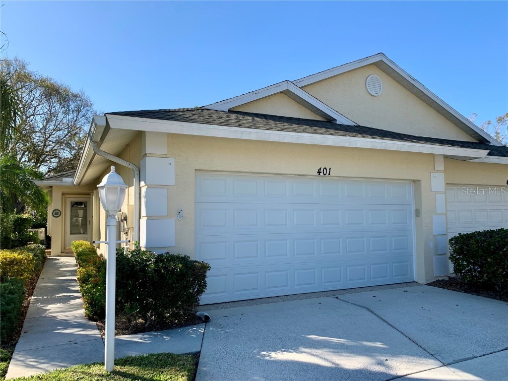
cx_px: 254
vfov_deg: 53.1
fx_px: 382
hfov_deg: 67.3
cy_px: 190
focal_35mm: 26
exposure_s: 1/1468
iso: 25
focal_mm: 4.25
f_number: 1.8
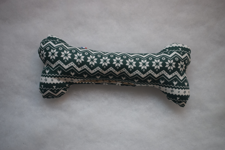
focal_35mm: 40
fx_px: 253
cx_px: 112
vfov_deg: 33.0
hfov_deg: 47.9
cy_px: 75
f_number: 4.2
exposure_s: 1/125
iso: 800
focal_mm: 27
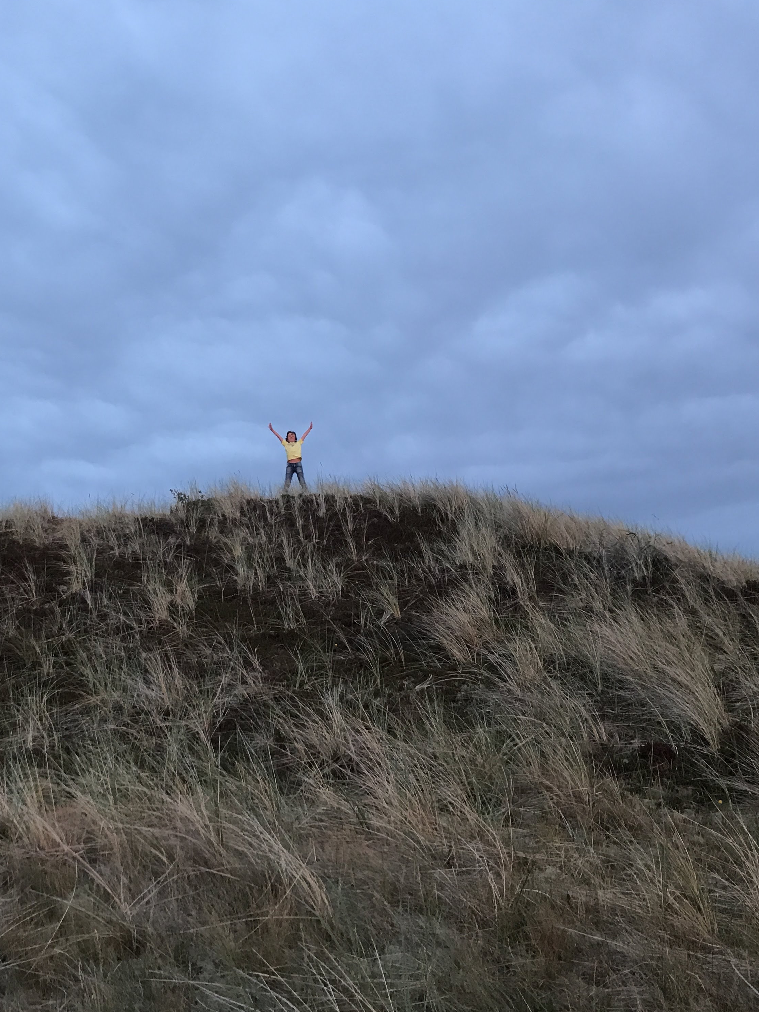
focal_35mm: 38
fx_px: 1111
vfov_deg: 49.0
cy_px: 505
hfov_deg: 37.3
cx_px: 248
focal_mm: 3.99
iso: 50
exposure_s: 1/17
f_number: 1.8
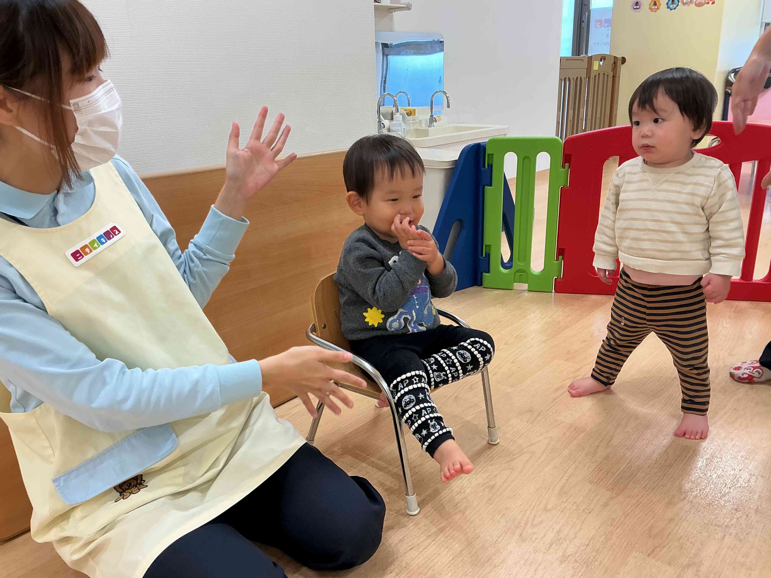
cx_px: 386
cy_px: 289
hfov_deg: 61.7
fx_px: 646
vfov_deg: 48.2
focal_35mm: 29
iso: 40
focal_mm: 3
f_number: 1.8
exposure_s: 1/120
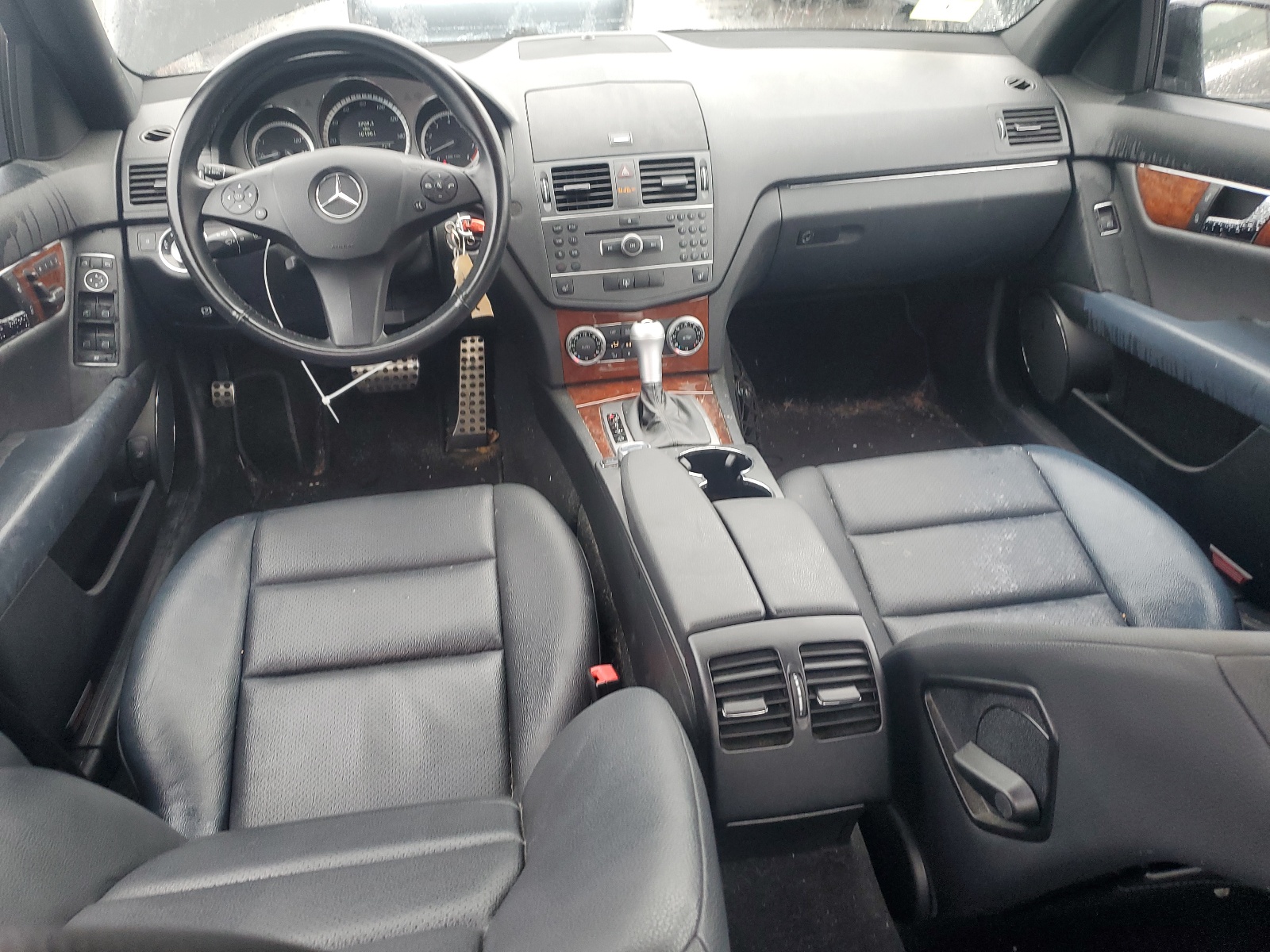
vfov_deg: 53.1
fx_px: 954
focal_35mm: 26
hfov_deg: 67.3
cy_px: 476
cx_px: 635
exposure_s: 1/120
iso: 79
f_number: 1.5
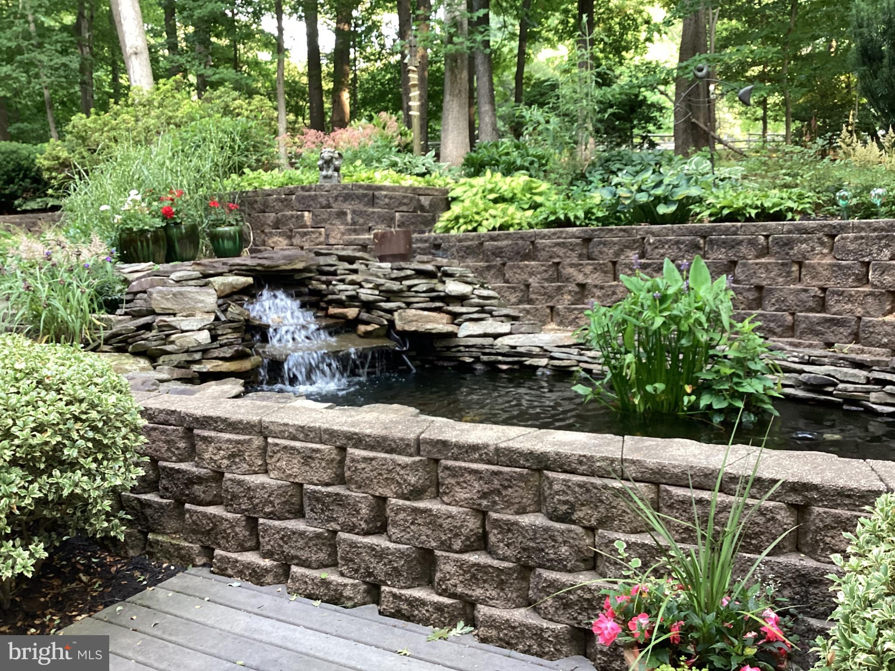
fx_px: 802
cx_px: 448
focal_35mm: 31
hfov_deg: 58.4
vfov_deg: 45.4
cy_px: 336
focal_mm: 3.3
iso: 125
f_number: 2.4
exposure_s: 1/60
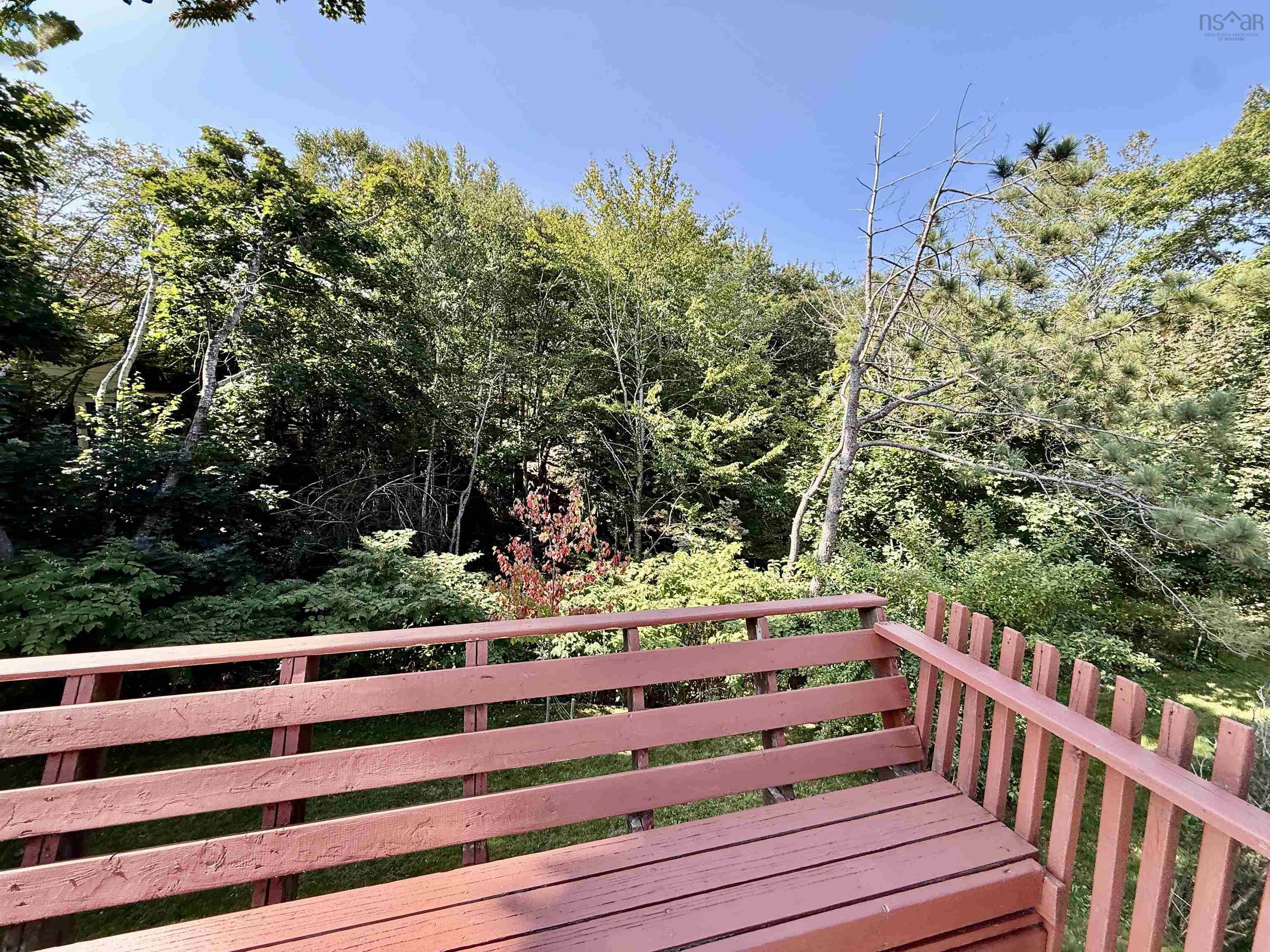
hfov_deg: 102.1
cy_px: 476
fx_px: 514
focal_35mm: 14
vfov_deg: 85.7
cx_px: 635
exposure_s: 1/340
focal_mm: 2.22
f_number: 2.2
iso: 64
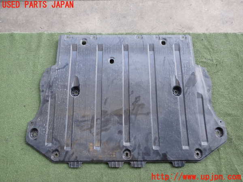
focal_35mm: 30
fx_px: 211
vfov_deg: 46.8
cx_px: 122
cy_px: 91
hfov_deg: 60.0
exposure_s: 1/125
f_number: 2.3
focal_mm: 5.4
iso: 160
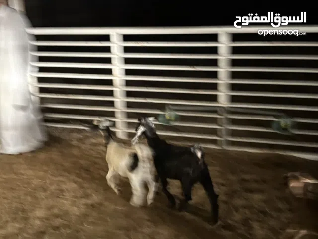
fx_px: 239
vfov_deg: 53.1
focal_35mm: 26
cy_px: 120
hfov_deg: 67.3
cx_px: 159
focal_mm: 5.96
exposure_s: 1/15
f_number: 1.6
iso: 1250
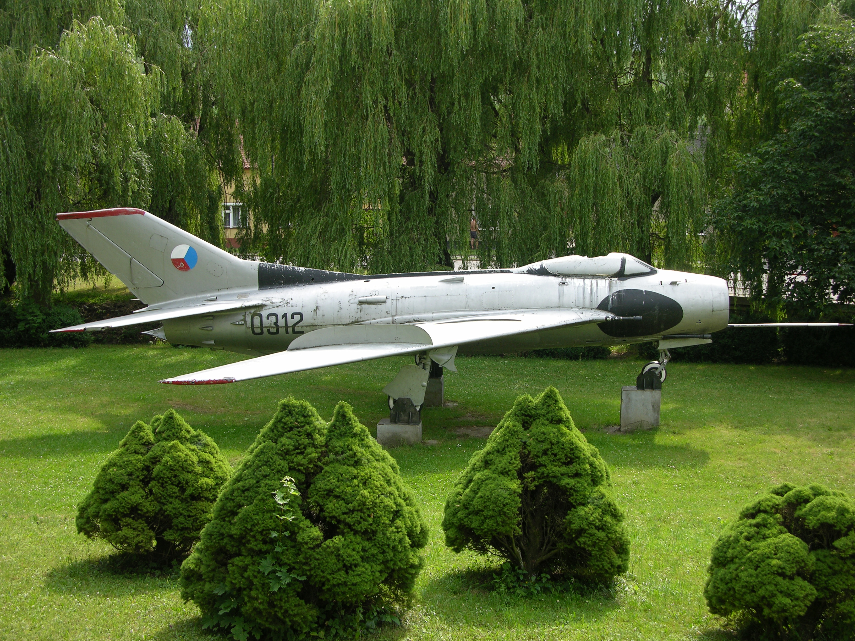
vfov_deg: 27.0
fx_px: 1334
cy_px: 320
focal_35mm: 54
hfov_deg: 35.5
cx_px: 428
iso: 50
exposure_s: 1/130
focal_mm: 13.7
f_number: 3.9
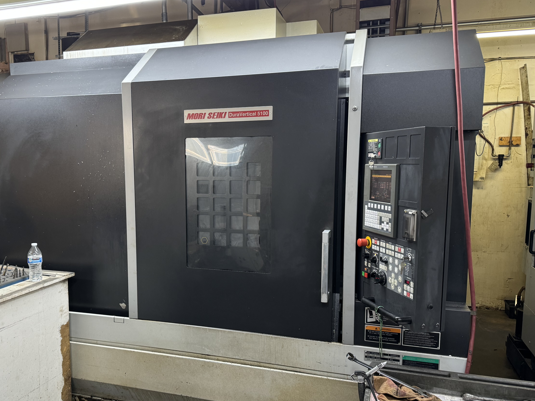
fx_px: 479
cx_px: 217
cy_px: 221
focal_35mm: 31
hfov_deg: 57.9
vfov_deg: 45.4
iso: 200
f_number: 1.78
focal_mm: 6.76
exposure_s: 1/60
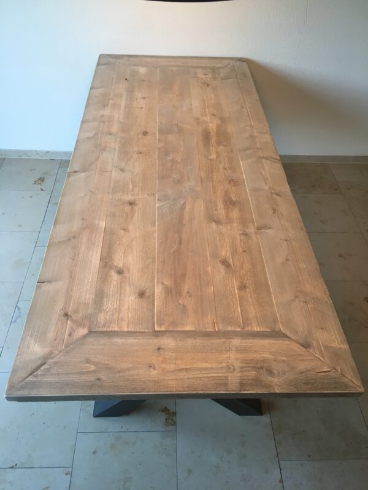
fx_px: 411
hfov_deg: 48.2
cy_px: 245
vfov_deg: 61.7
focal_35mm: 29
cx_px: 184
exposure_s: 1/33
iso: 64
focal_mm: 4.15
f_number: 2.2
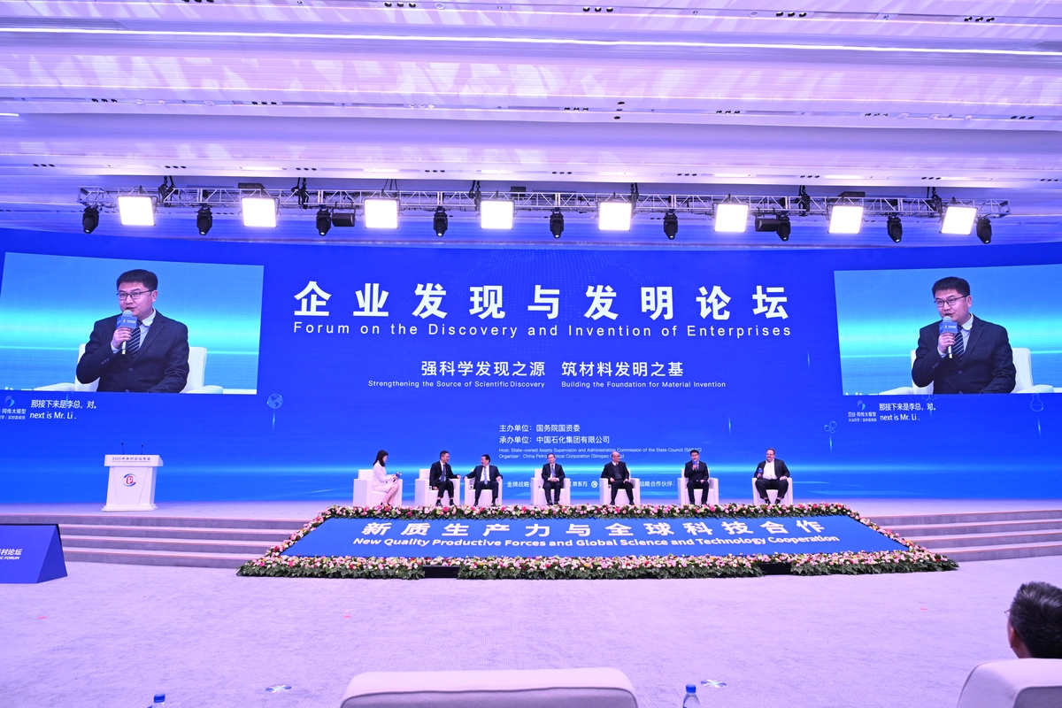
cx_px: 531
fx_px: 708
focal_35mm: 24
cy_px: 354
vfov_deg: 53.1
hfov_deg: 73.7
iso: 2500
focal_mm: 24
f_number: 7.1
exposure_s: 1/200
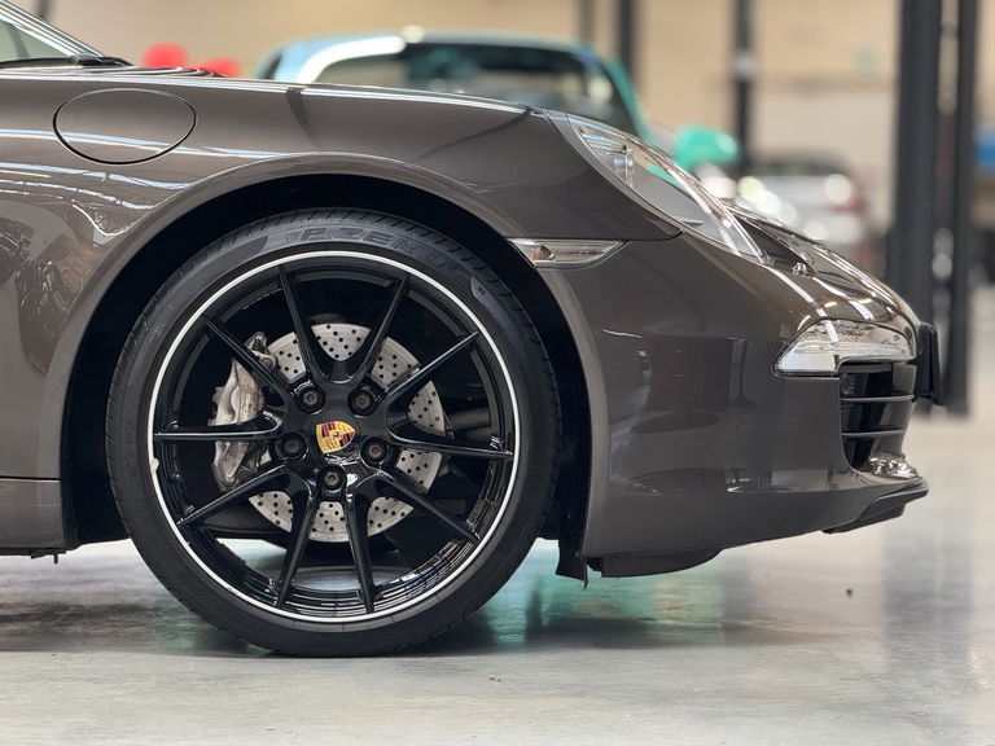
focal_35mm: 120
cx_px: 498
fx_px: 3449
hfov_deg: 16.4
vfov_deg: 12.3
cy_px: 373
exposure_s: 1/100
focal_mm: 15.66
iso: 400
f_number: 2.8
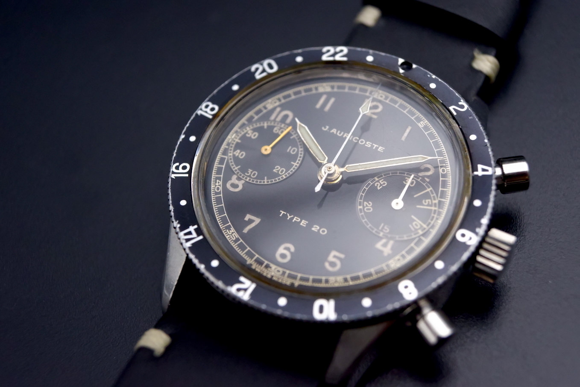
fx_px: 757
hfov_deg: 41.9
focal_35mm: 47
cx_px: 290
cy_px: 194
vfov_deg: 28.6
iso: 6400
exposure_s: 1/4000
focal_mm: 31.5
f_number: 5.6
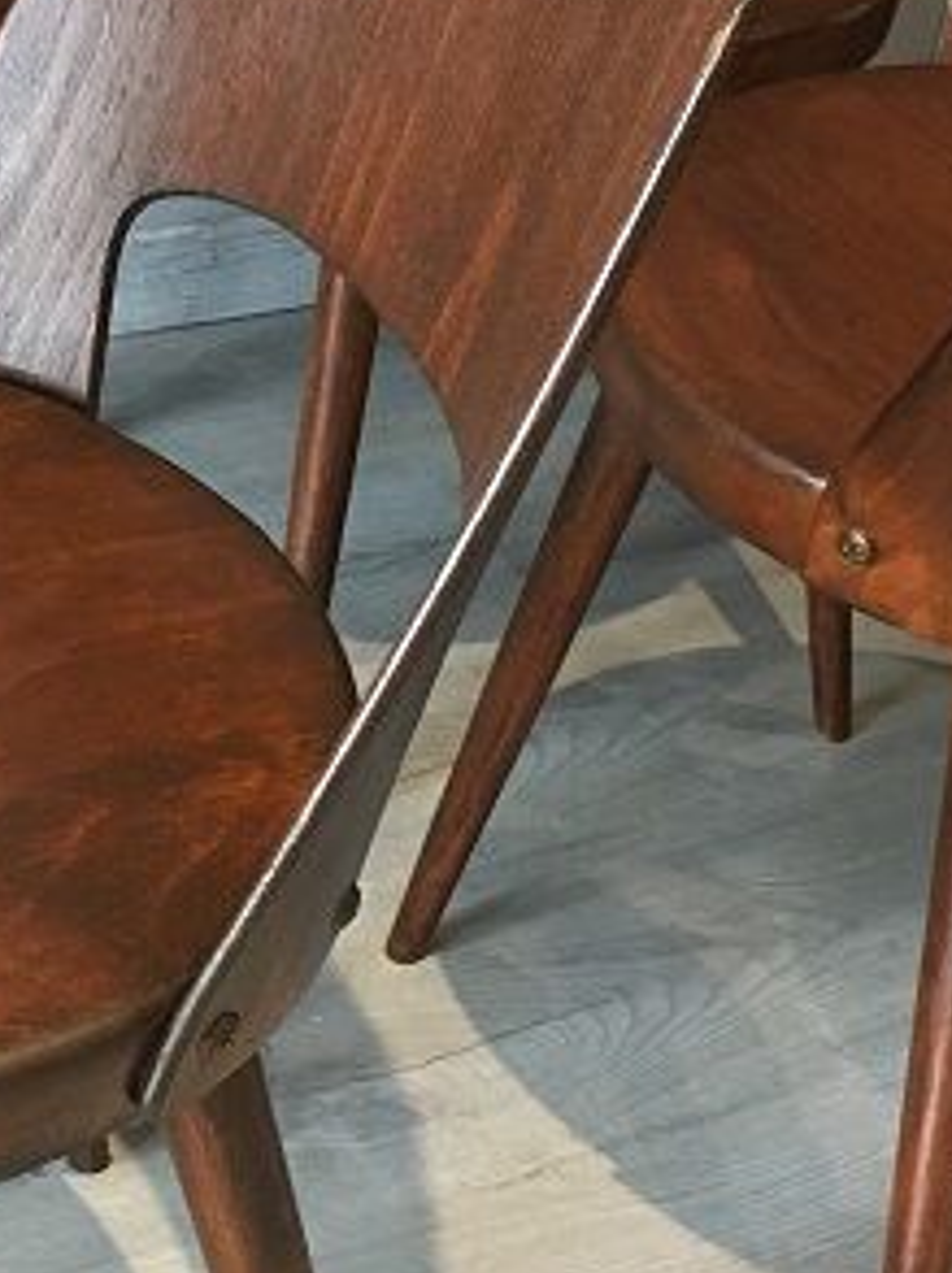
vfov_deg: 24.4
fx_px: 2940
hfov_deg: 18.2
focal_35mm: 80
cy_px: 576
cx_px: 141
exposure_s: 1/20
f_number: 2.2
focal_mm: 4.15
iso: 200
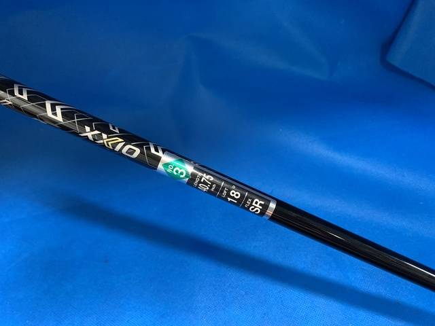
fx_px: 327
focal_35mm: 26
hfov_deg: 67.3
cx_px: 218
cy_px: 163
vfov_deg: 53.1
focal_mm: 4.25
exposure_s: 1/60
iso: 320
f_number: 1.8
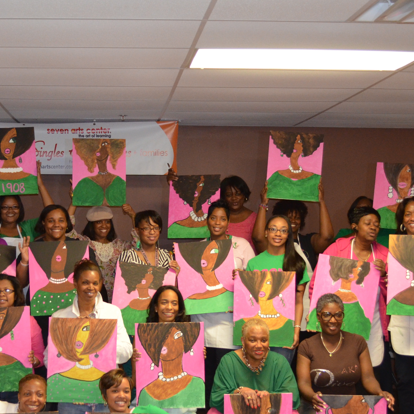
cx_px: 79
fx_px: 893
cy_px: 258
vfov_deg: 26.0
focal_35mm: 66
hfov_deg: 25.6
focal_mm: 24
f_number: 4
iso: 1600
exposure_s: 1/60
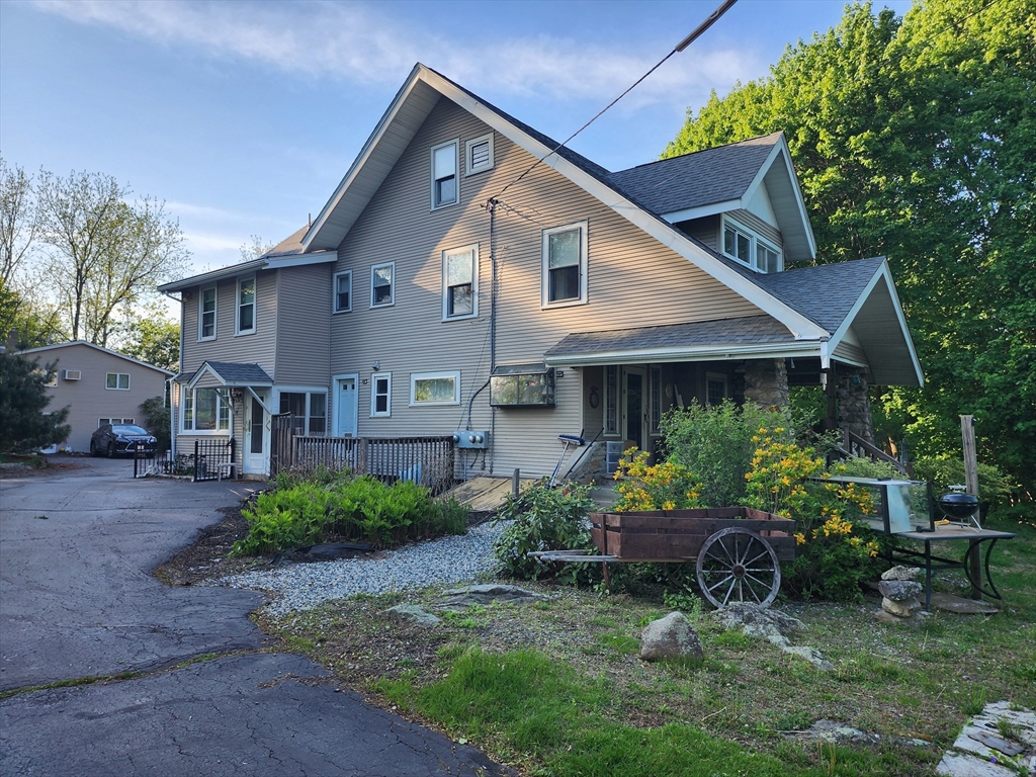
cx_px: 518
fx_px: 688
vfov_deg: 58.9
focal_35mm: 23
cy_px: 388
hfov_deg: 73.9
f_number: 1.8
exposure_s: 1/273
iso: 12
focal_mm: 6.4
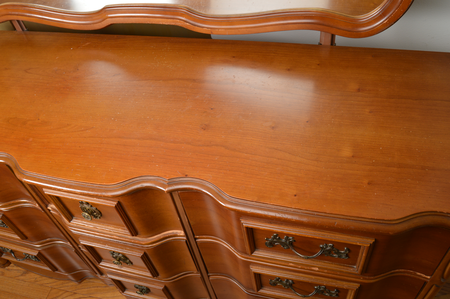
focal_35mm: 30
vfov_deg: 43.5
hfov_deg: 62.0
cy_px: 150
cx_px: 225
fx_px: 375
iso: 100
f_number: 5.6
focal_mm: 20
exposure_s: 1/160
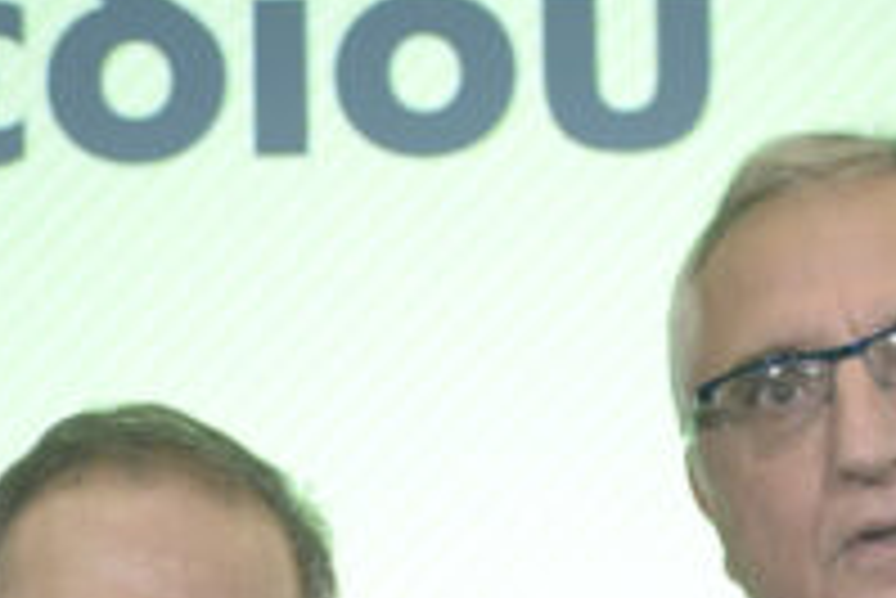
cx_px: 513
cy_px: 1016
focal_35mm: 247
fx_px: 6152
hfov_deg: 8.3
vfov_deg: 5.5
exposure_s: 1/200
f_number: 4
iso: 2000
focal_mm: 48
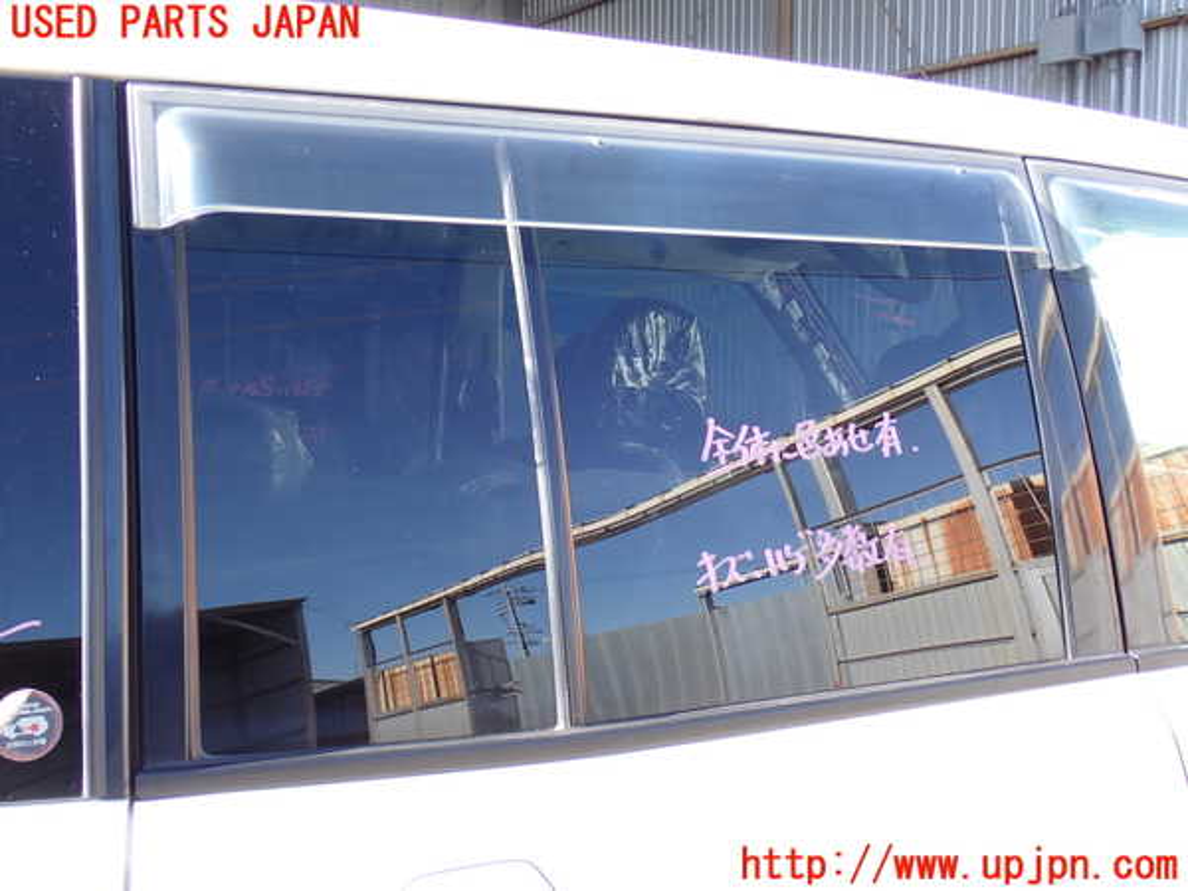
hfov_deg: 45.8
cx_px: 594
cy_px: 446
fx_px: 1407
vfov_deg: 35.1
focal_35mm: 41
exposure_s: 1/100
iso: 100
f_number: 4
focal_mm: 7.31
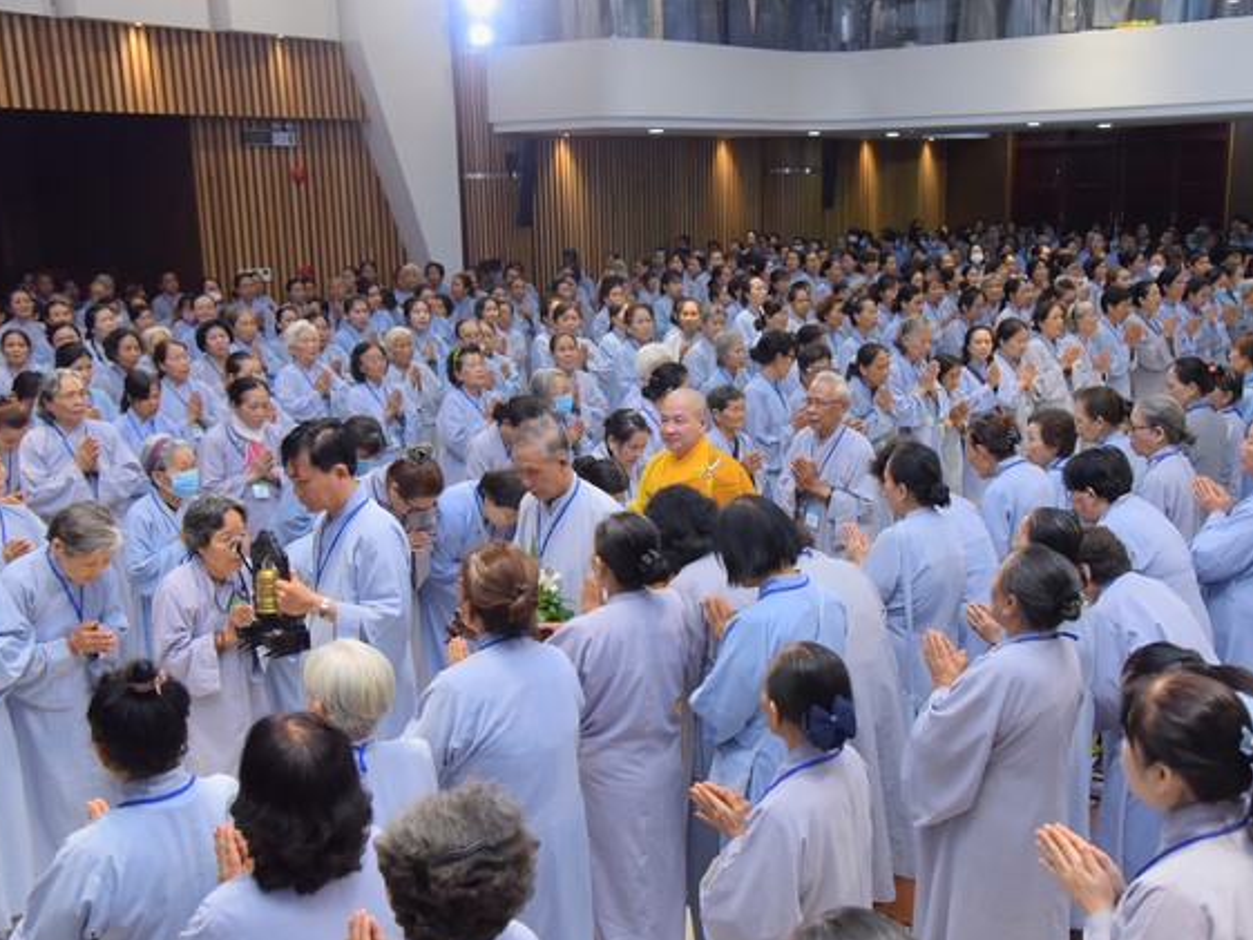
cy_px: 481
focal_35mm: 39
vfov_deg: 36.8
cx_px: 692
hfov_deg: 47.8
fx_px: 1412
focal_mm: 35
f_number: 5
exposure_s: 1/160
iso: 1250
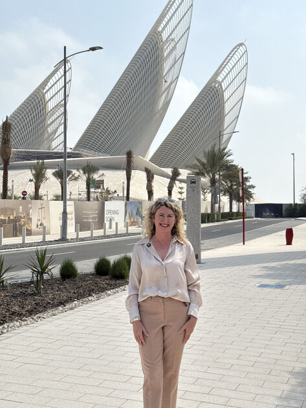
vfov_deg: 39.6
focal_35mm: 48
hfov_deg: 30.3
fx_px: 565
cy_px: 204
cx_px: 153
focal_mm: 6.76
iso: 80
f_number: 1.78
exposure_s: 1/11364
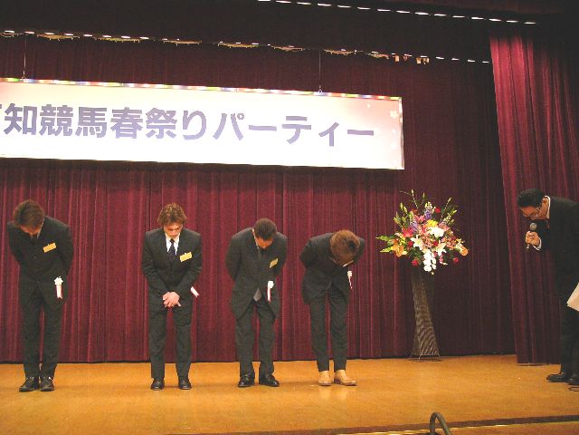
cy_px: 218
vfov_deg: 37.7
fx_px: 636
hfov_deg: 49.0
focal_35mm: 38
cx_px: 290
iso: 200
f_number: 2.8
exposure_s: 1/50
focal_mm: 6.3
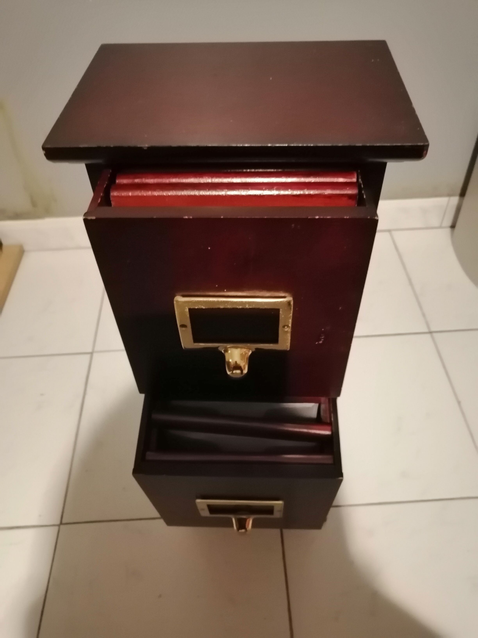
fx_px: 479
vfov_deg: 67.3
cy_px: 319
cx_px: 239
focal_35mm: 26
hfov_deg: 53.1
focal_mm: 3.96
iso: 1250
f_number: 1.8
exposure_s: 1/14.3
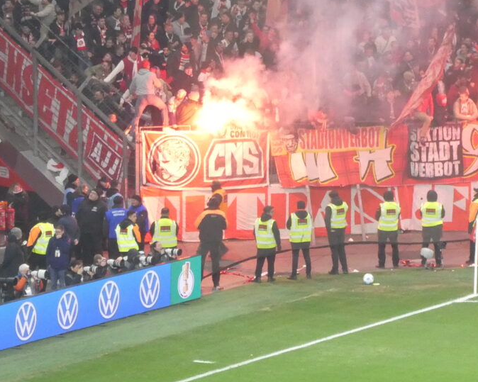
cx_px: 418
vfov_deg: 4.2
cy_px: 82
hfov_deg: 5.2
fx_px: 5248
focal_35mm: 371
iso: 640
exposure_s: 1/80
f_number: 5.5
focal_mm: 28.7
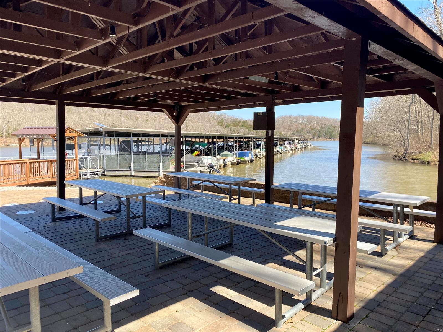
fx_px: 333
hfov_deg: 67.3
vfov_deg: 53.1
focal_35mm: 26
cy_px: 166
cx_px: 222
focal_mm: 4.25
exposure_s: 1/757
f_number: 1.8
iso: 32
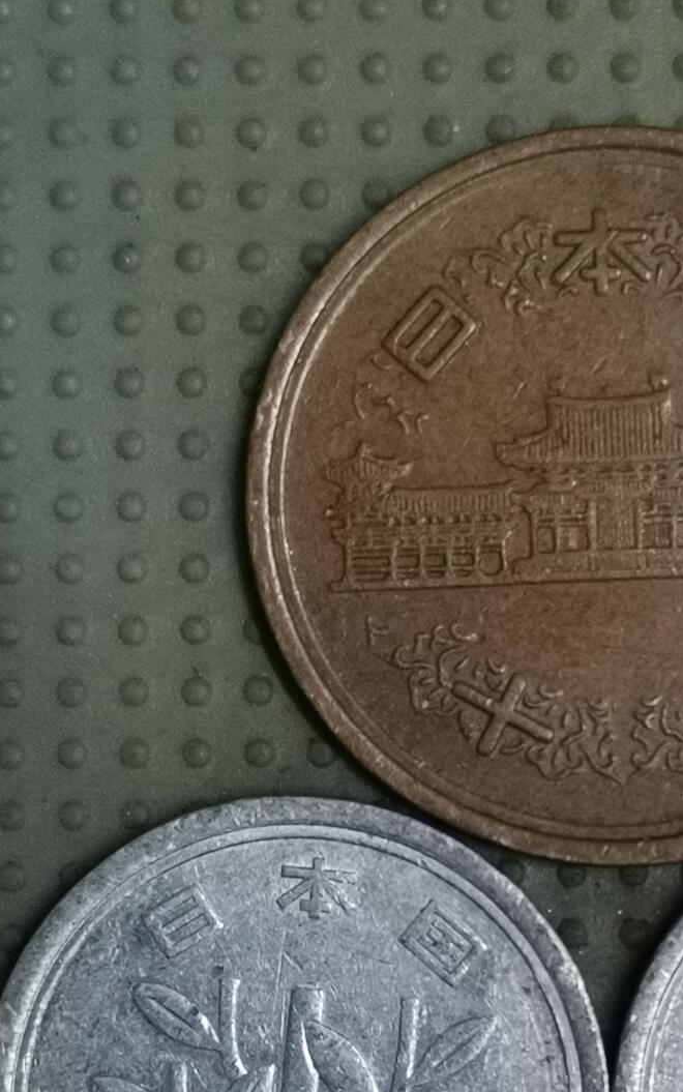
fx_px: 2798
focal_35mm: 94
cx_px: 607
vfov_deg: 21.8
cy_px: 856
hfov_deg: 13.8
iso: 320
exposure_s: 1/36
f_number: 1.8
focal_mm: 4.75
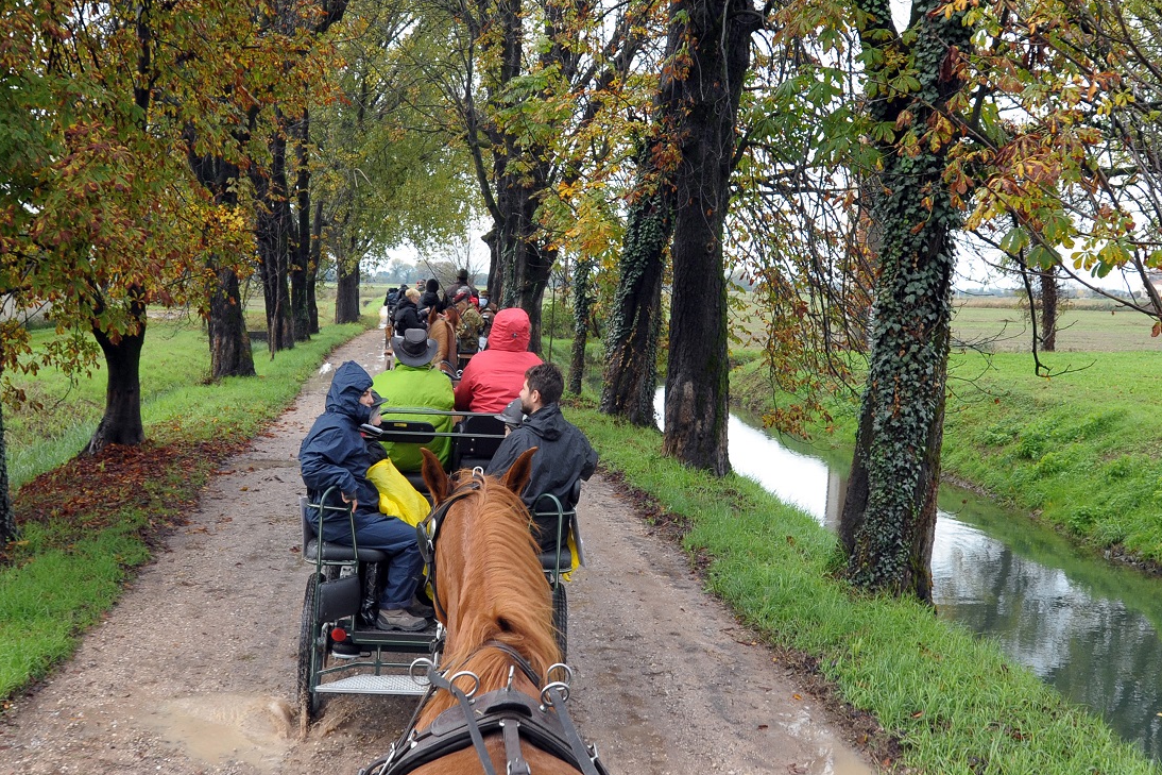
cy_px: 444
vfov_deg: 46.2
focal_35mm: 28
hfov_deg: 65.1
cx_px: 489
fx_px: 904
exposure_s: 1/200
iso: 800
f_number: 7.1
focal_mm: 24
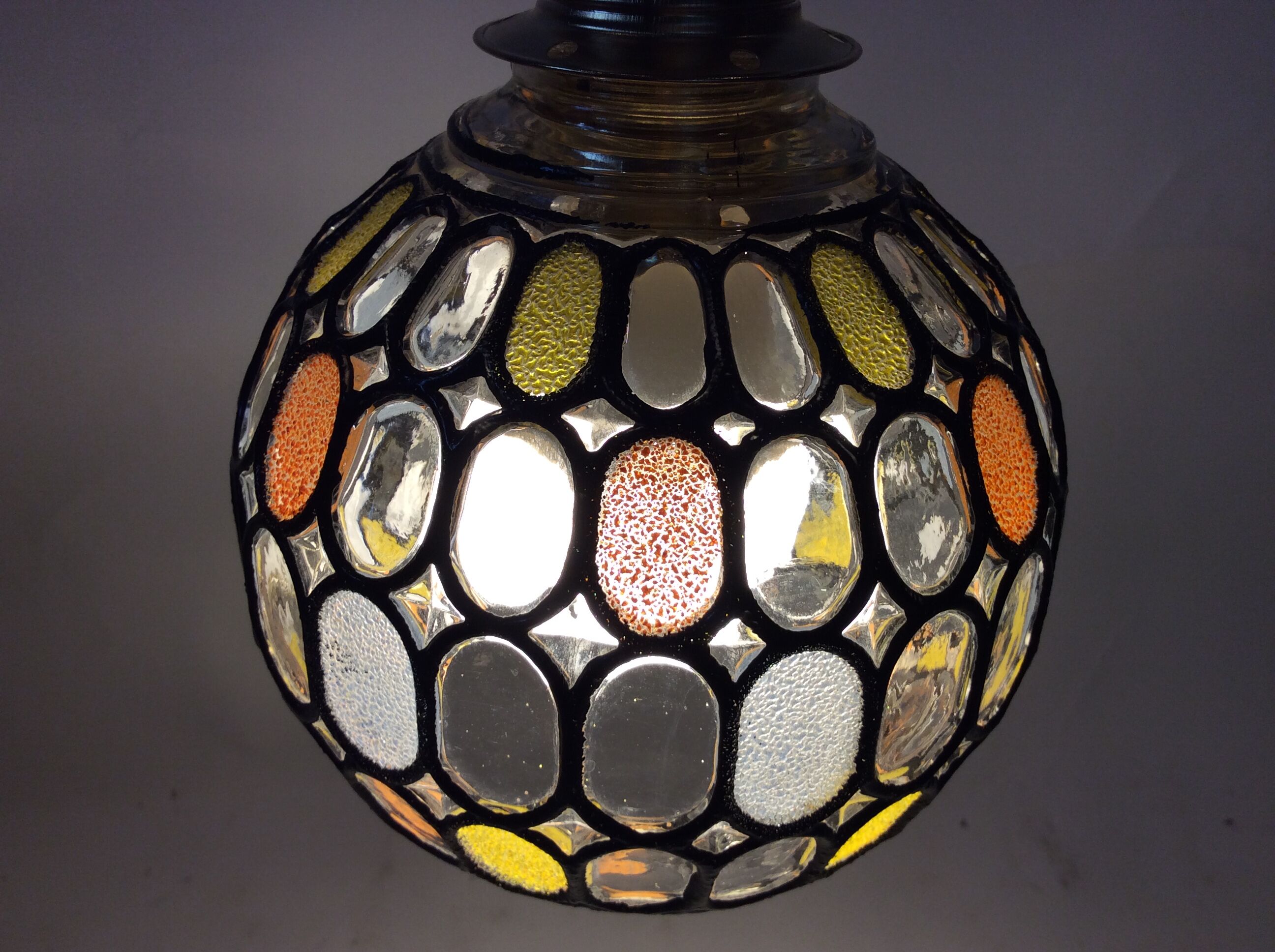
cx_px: 638
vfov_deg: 44.1
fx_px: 1177
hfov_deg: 56.9
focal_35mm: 32
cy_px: 476
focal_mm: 3.3
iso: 32
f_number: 2.4
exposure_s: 1/168
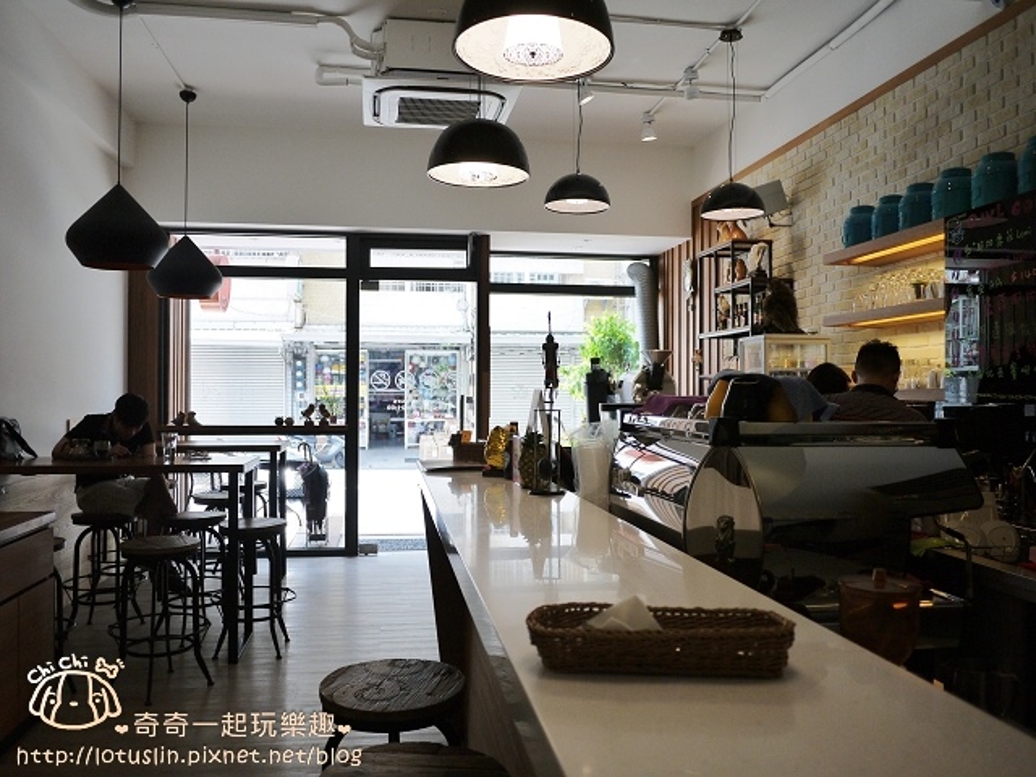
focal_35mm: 28
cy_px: 388
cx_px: 518
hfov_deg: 63.4
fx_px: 838
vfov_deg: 49.7
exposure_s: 1/250
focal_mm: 14
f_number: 2.5
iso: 100
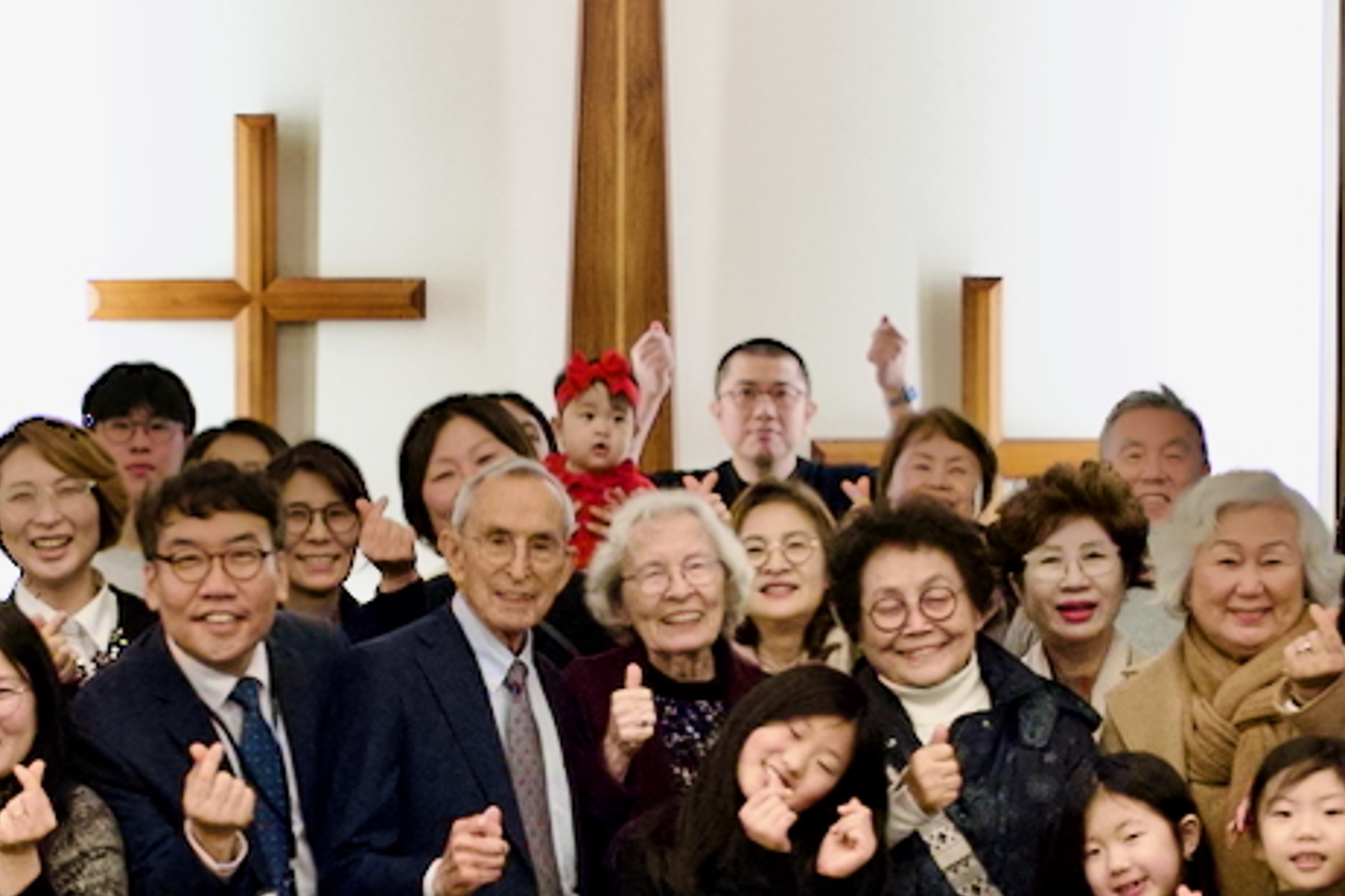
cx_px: 508
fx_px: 3735
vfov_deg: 13.6
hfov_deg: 20.4
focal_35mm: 100
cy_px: 712
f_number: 2.8
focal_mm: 24
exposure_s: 1/500
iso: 6400
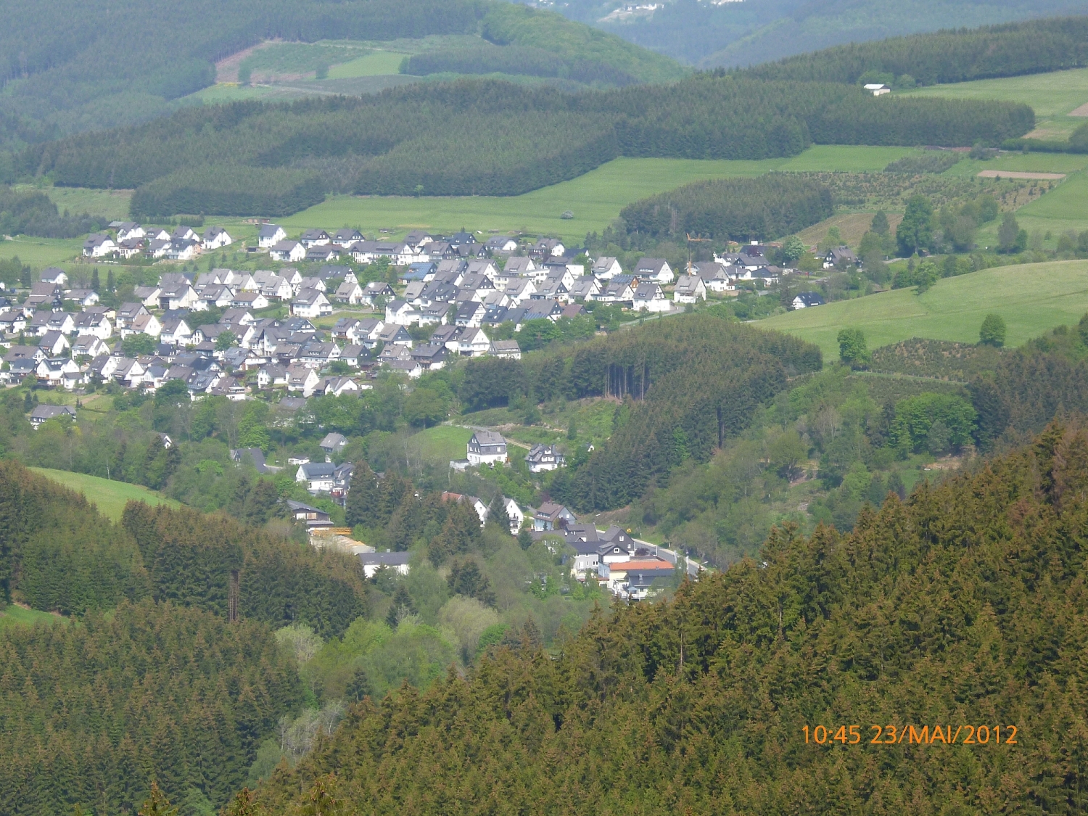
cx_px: 544
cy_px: 408
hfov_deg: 14.1
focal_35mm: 140
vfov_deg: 10.6
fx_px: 4400
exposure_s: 1/160
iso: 100
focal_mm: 20
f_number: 6.5
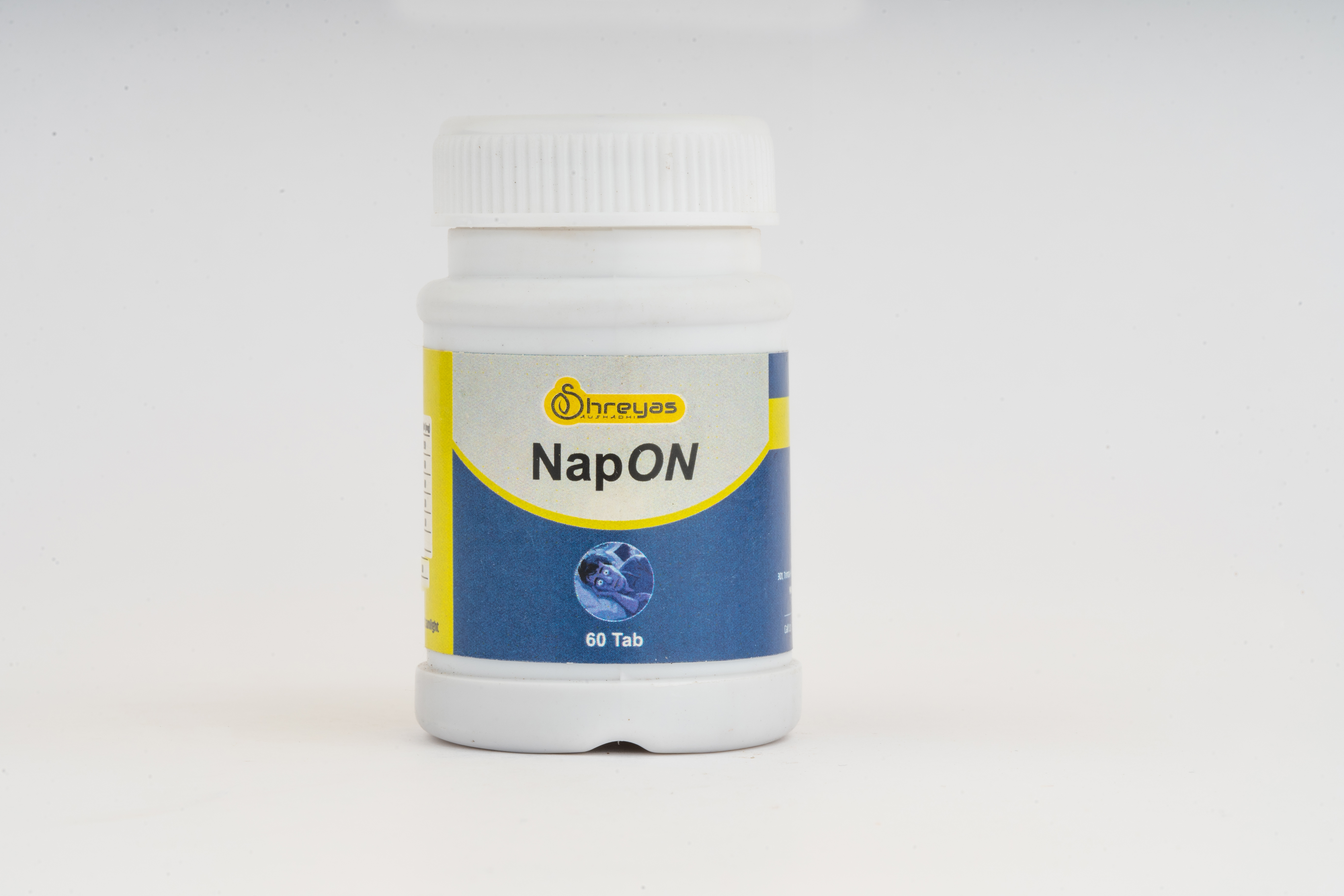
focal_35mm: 109
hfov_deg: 18.8
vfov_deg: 12.6
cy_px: 486
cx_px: 624
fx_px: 4069
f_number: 22
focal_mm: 100
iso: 100
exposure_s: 1/200
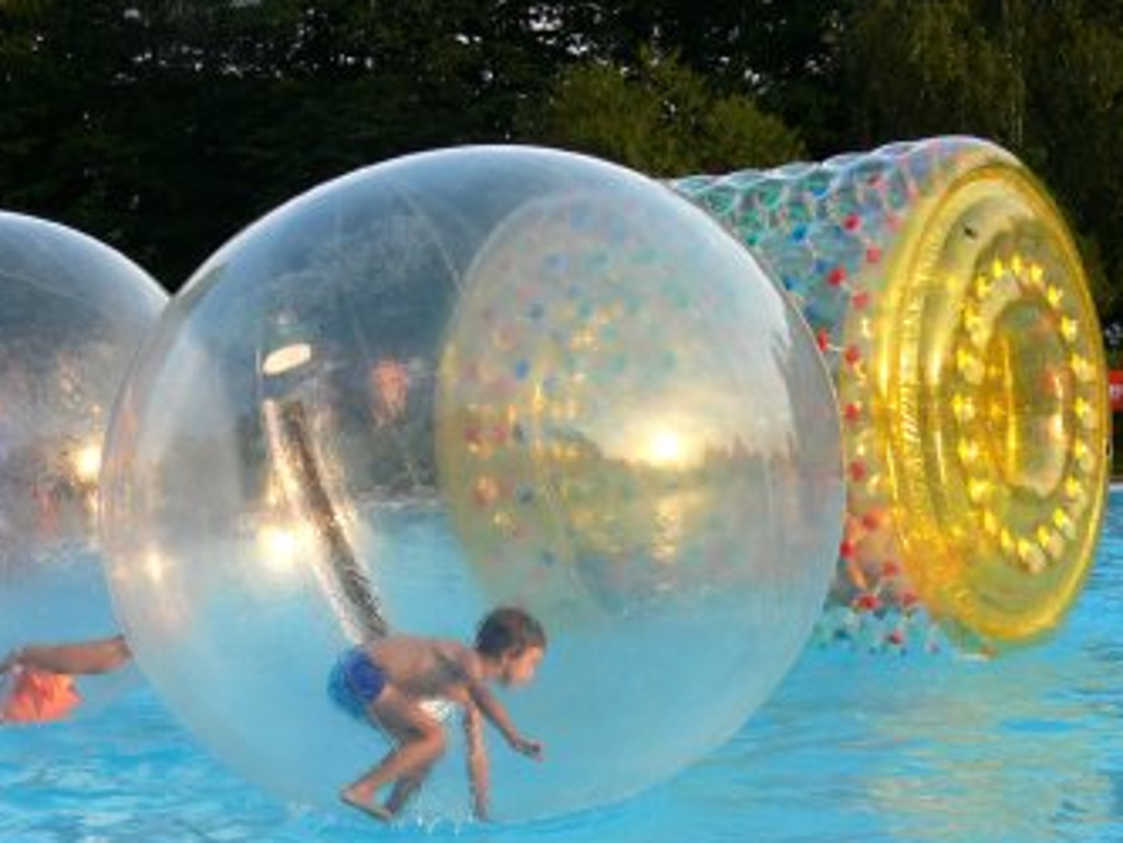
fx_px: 2531
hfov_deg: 25.0
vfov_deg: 18.9
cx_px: 496
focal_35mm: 78
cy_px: 551
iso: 80
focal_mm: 11.1
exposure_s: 1/100
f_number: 5
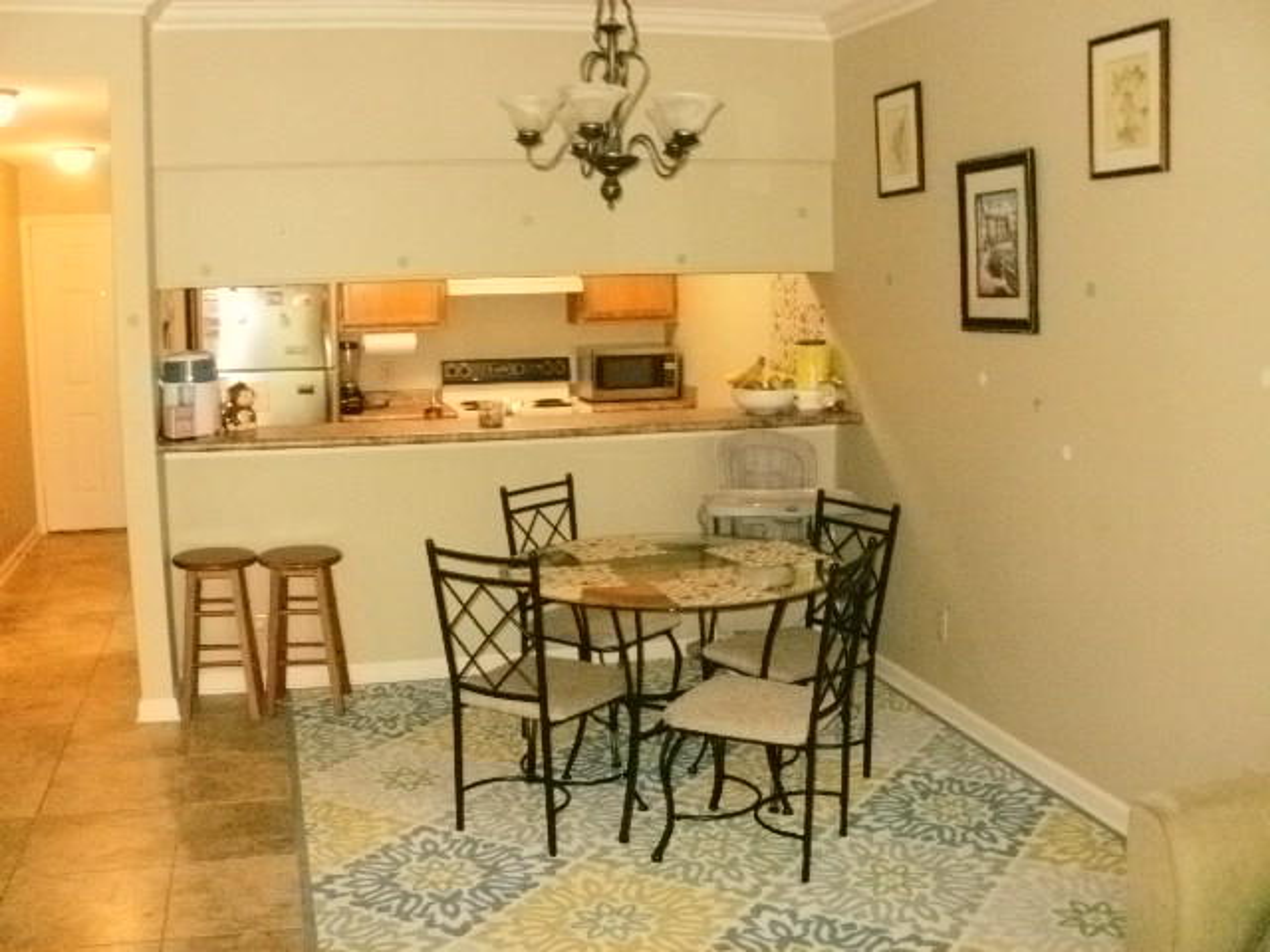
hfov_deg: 51.4
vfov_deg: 39.7
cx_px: 635
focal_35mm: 36
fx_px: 1321
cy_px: 476
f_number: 3.5
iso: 500
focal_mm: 6.3
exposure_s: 1/30
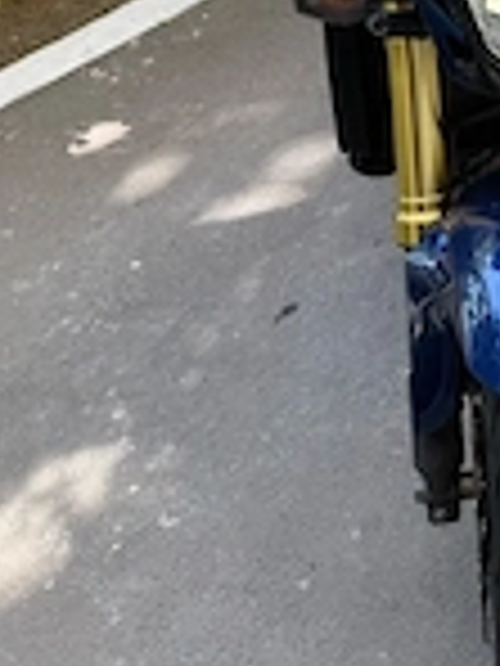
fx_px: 1252
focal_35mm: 65
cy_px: 72
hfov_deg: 20.7
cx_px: 635
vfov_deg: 28.7
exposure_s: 1/433
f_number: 1.78
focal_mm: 6.76
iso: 80
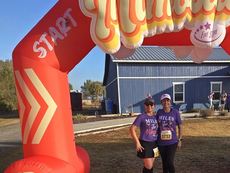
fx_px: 213
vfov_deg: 44.1
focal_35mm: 32
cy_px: 79
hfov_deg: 55.3
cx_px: 158
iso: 12
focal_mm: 6.3
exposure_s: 1/476
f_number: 1.7
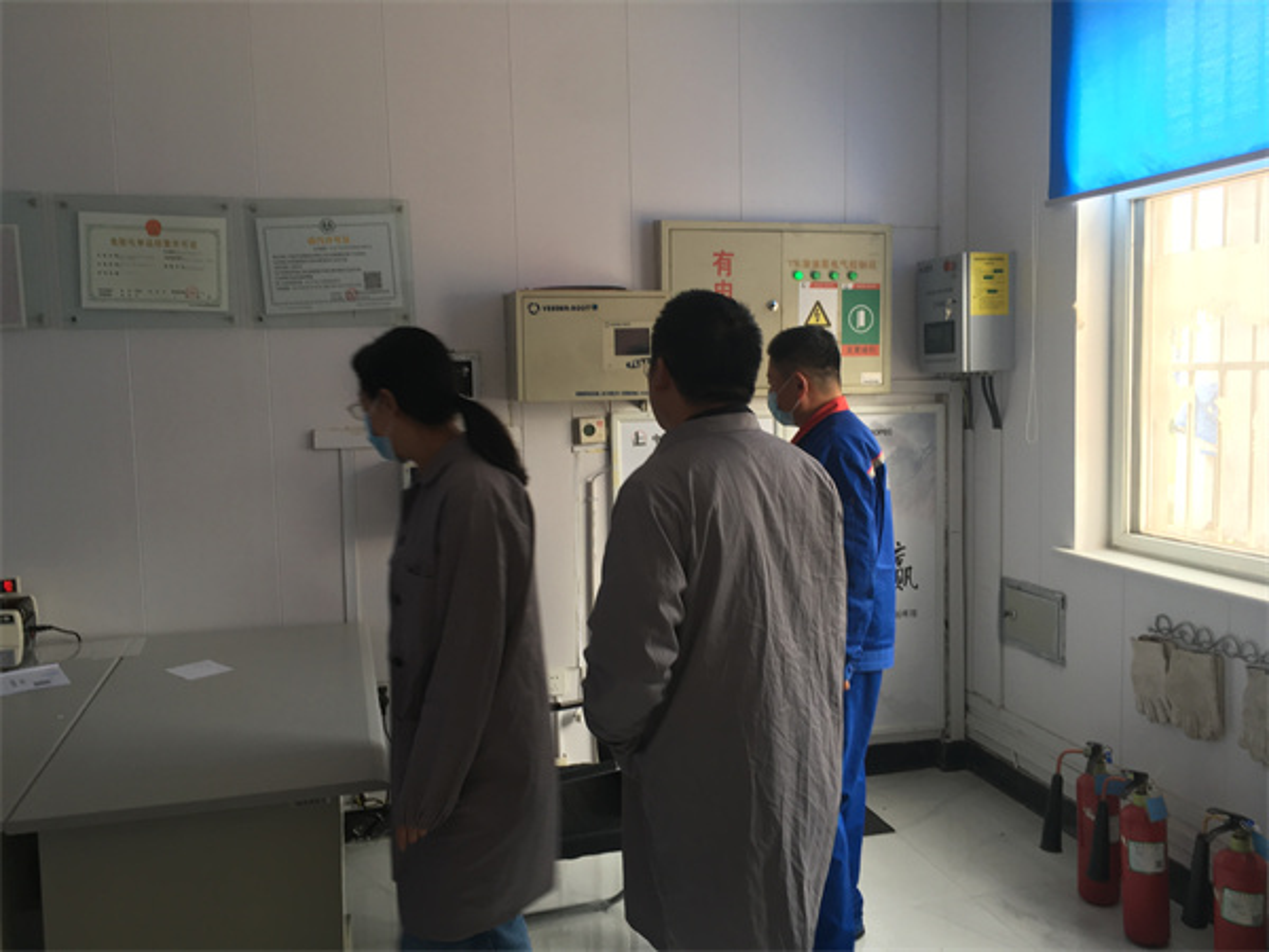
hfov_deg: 61.7
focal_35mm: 29
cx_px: 634
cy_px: 476
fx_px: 1063
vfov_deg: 48.2
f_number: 2.2
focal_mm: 4.15
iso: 32
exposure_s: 1/50
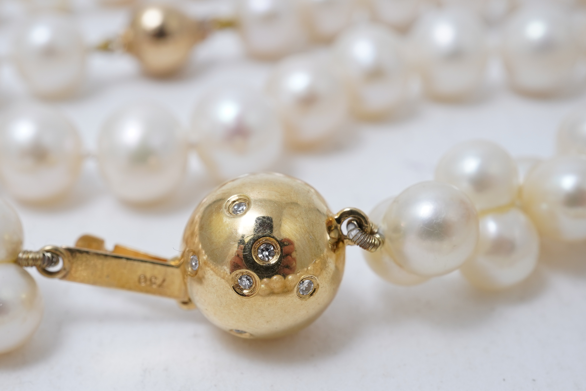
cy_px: 247
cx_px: 224
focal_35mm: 57
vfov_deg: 23.7
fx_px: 928
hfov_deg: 34.9
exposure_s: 1/125
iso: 320
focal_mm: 30
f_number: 18
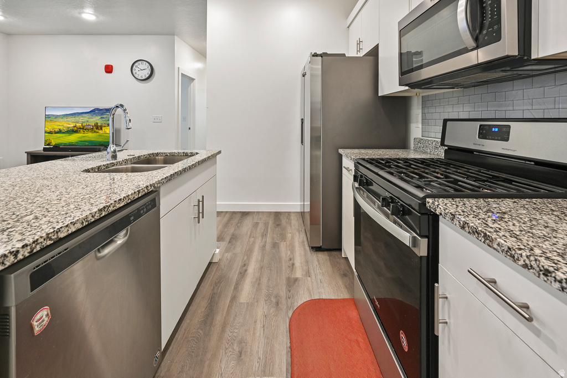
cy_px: 189
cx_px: 284
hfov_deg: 104.3
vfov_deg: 81.2
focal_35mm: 14
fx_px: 220
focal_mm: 14
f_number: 8
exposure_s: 1/13
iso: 250
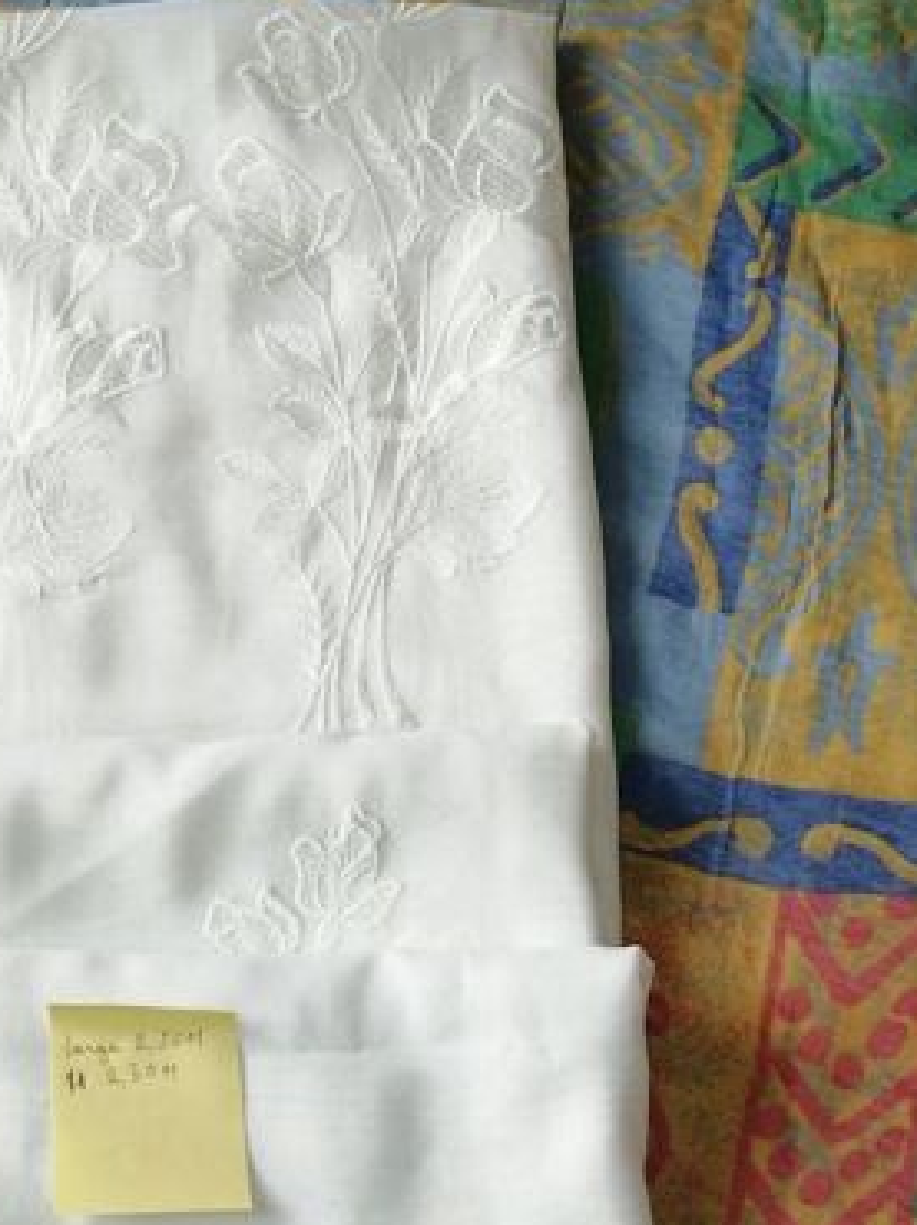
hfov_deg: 31.5
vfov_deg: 39.8
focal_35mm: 45
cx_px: 215
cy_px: 1036
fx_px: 1591
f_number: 1.8
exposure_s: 1/100
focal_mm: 3.62
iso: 80
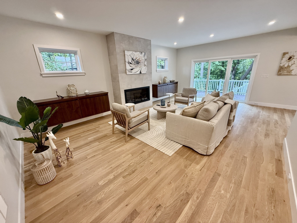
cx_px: 148
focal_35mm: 14
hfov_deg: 102.1
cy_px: 112
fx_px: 120
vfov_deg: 85.7
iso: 320
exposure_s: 1/120
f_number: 2.2
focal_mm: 2.22
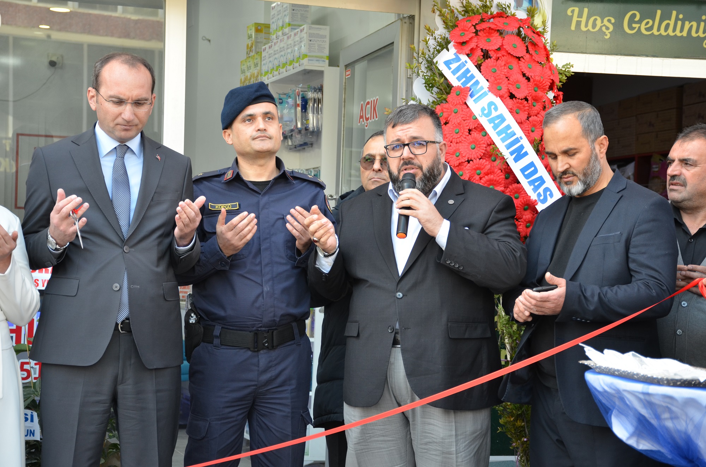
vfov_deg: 18.1
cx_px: 353
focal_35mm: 75
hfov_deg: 27.0
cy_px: 234
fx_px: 1468
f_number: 5.6
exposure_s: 1/100
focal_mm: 50
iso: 400
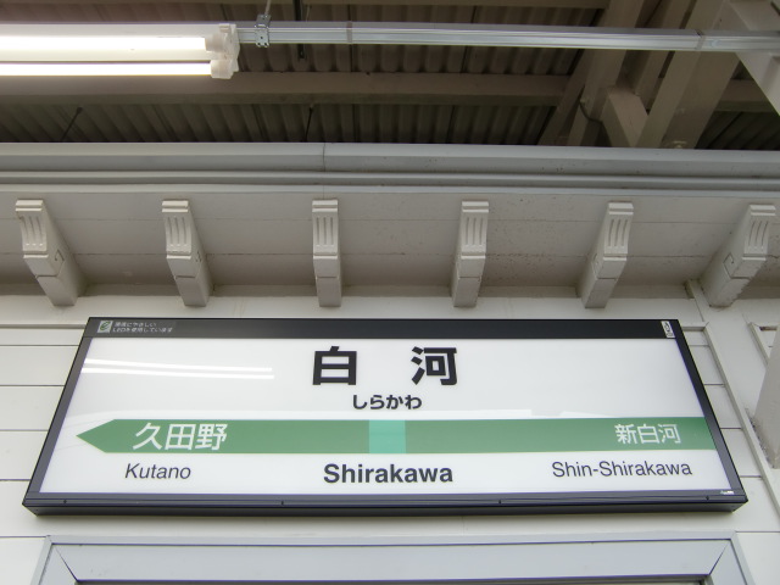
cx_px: 390
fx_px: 631
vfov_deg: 49.7
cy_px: 292
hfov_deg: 63.4
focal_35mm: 28
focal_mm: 4.9
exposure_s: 1/200
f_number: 2.6
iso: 64
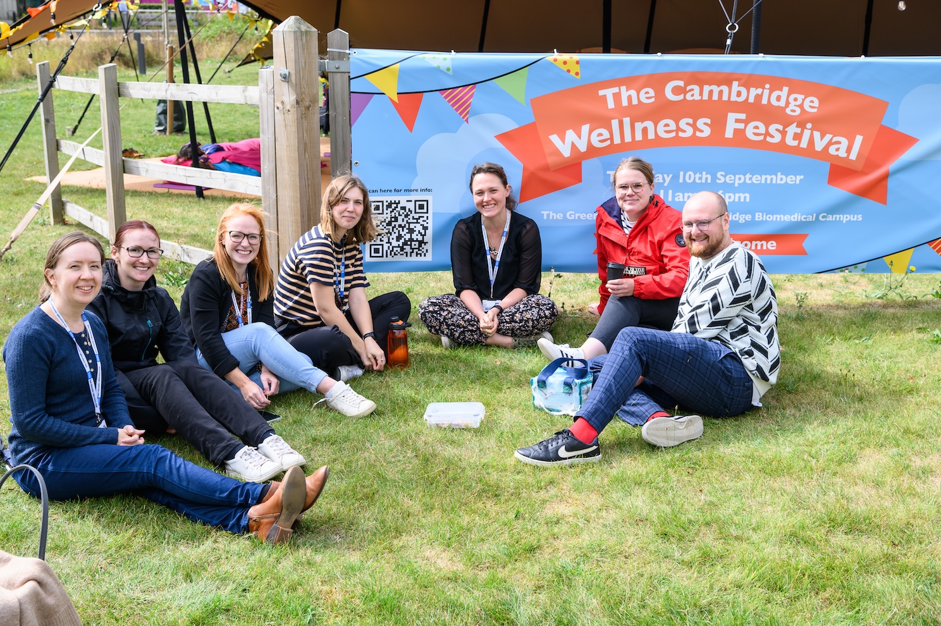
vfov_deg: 30.5
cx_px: 470
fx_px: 1149
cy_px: 313
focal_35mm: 44
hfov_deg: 44.5
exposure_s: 1/500
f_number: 6.3
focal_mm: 44
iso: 200
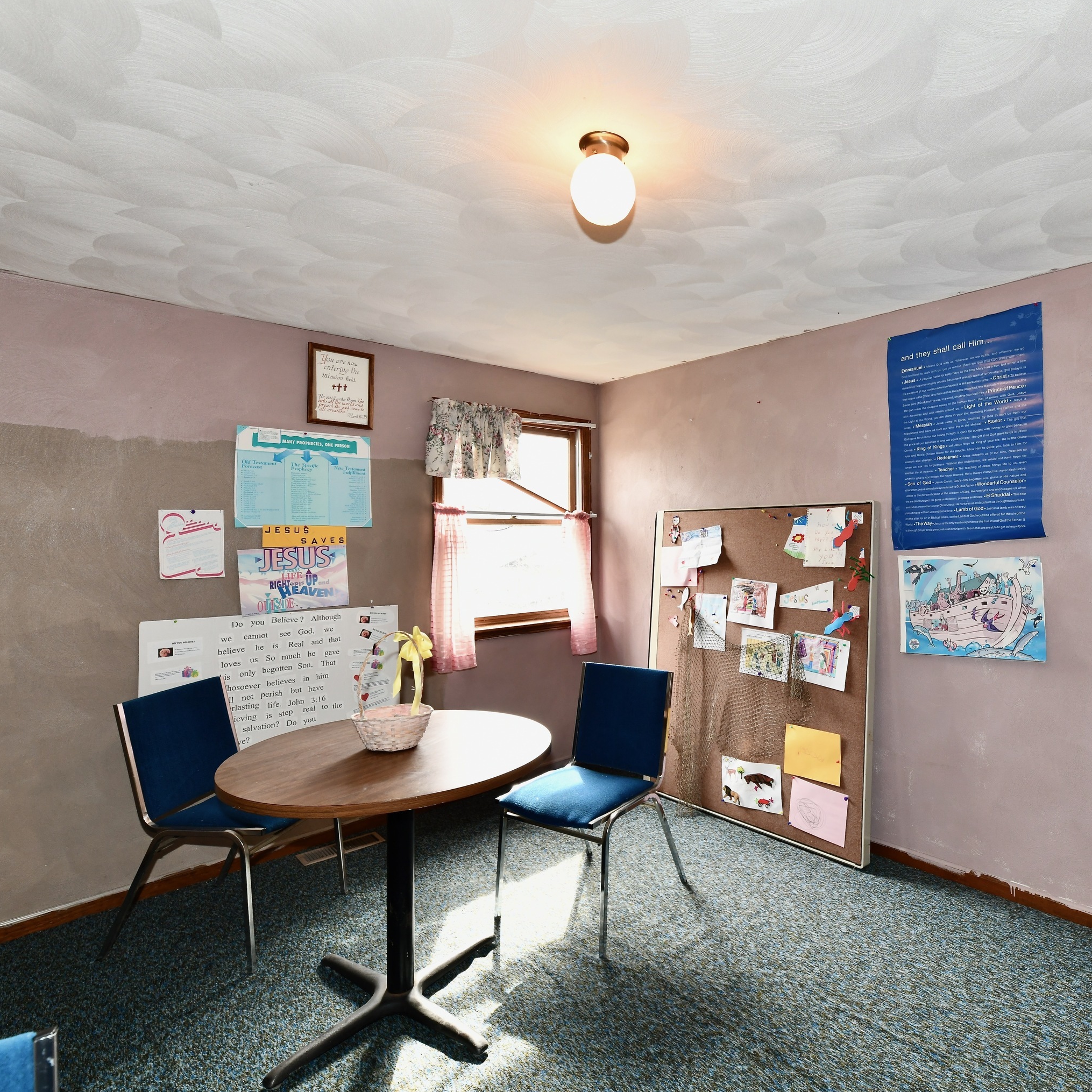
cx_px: 677
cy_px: 547
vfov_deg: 80.7
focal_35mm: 18
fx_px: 642
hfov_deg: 79.4
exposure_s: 1/60
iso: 640
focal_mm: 14
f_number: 6.3
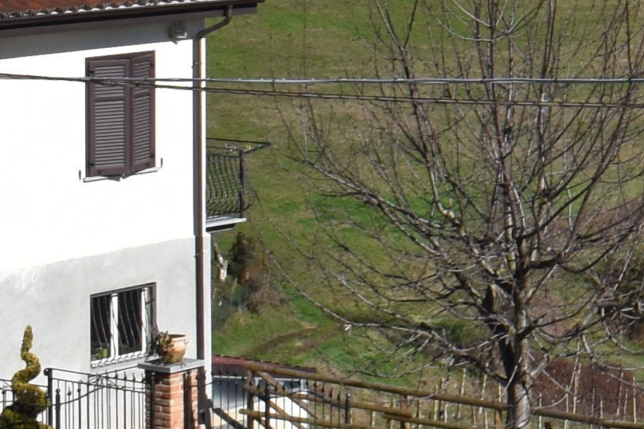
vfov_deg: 7.6
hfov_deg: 10.4
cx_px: 1431
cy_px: -268
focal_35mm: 177
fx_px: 3166
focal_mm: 18
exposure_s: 1/500
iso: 200
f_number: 11
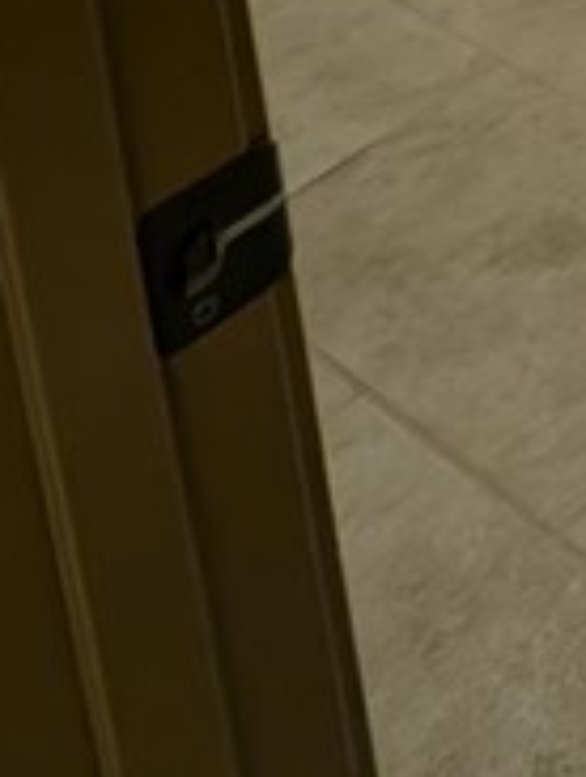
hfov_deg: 13.3
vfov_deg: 17.4
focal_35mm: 67
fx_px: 1507
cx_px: 1544
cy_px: -881
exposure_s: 1/60
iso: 47
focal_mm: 2.23
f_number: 1.95
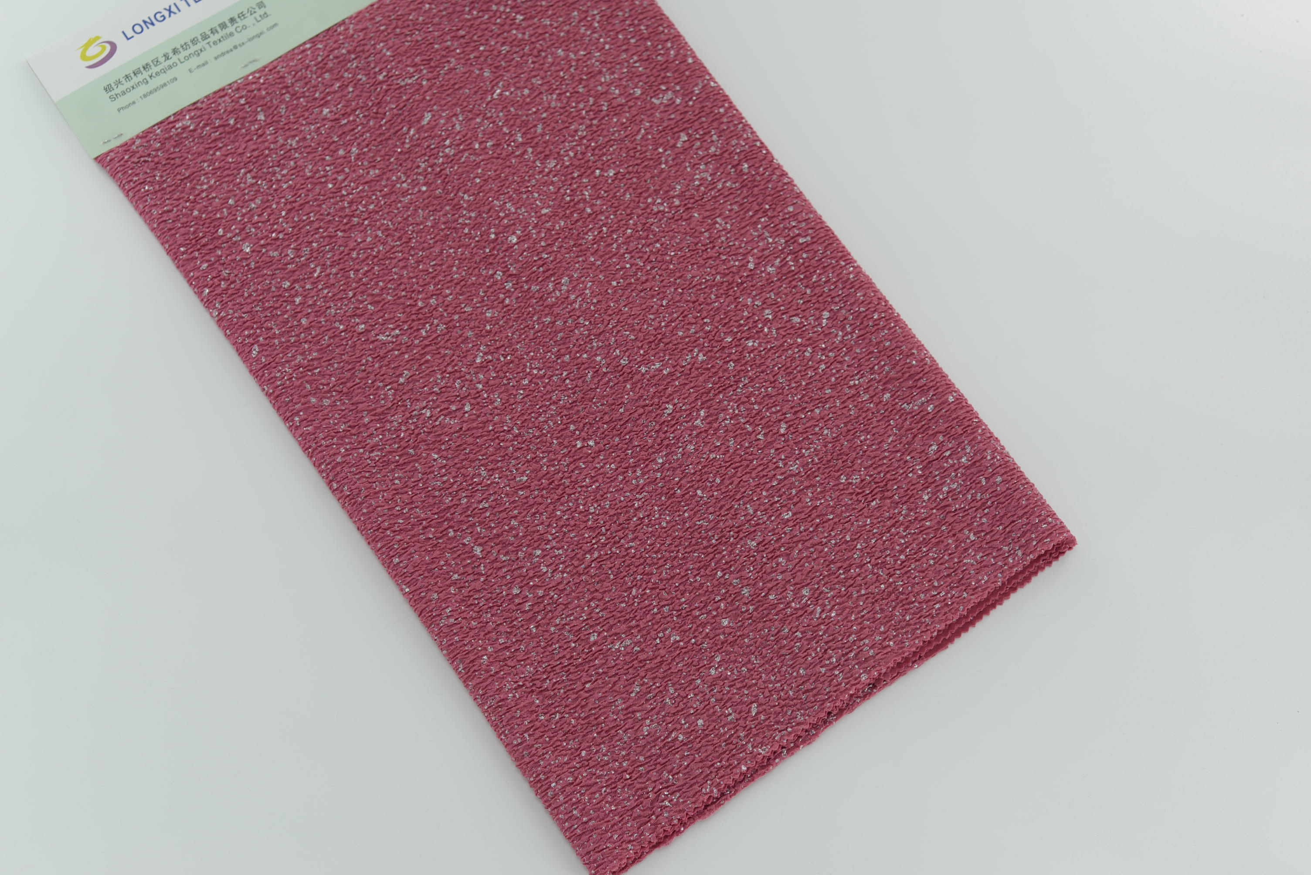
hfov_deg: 39.6
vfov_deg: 27.0
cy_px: 438
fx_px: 1821
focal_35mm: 50
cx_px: 656
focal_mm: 50
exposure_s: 1/200
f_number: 4
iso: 100
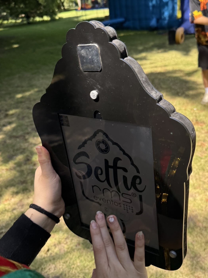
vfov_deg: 52.6
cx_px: 127
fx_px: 280
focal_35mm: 35
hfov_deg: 40.5
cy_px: 136
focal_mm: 6.76
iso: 80
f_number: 1.78
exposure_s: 1/1395
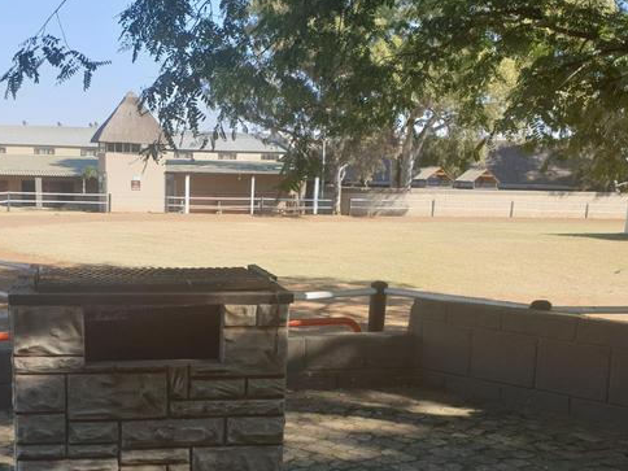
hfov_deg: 43.1
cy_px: 341
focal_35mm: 43
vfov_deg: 33.1
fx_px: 780
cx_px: 195
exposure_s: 1/594
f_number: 2.4
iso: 50
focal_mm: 4.3
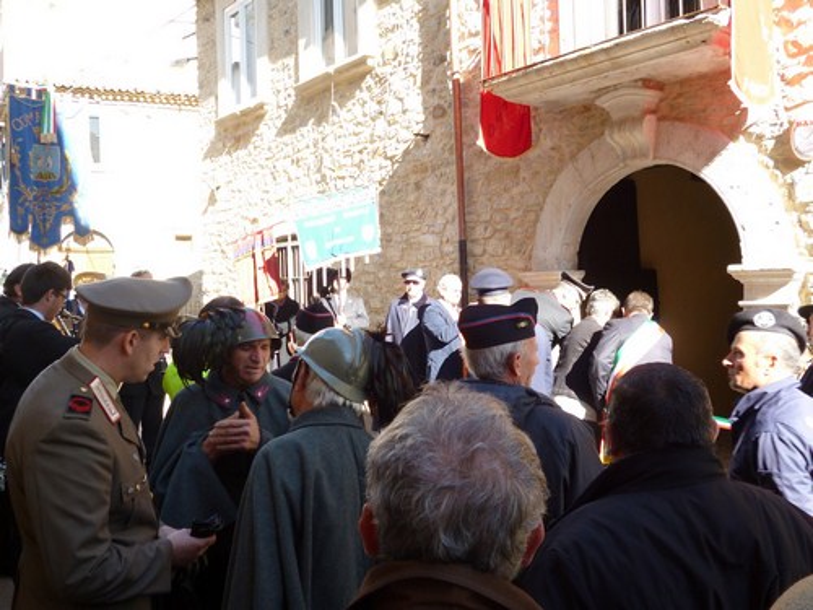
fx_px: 752
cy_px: 305
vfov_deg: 44.2
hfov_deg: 56.8
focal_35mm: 32
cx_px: 406
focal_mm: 5.7
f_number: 3.3
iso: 100
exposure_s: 1/100
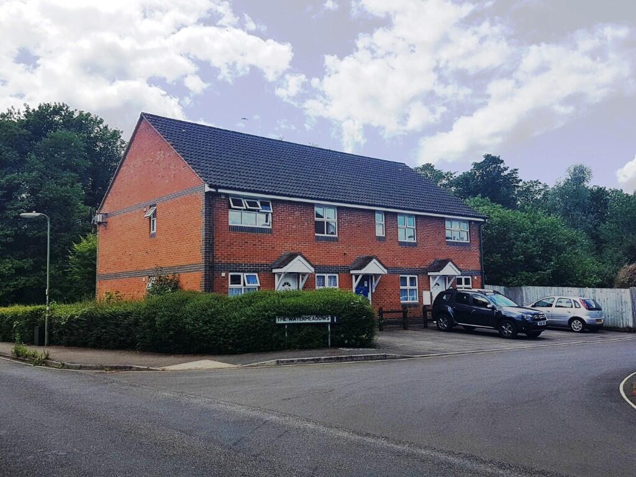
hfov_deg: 67.3
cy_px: 238
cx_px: 318
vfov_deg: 53.1
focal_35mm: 26
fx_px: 478
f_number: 1.7
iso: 40
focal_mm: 4.2
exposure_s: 1/3056
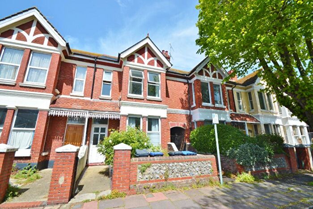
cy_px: 104
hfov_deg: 100.4
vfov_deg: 77.3
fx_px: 130
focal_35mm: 15
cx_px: 156
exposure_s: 1/200
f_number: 7.1
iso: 100
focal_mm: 10
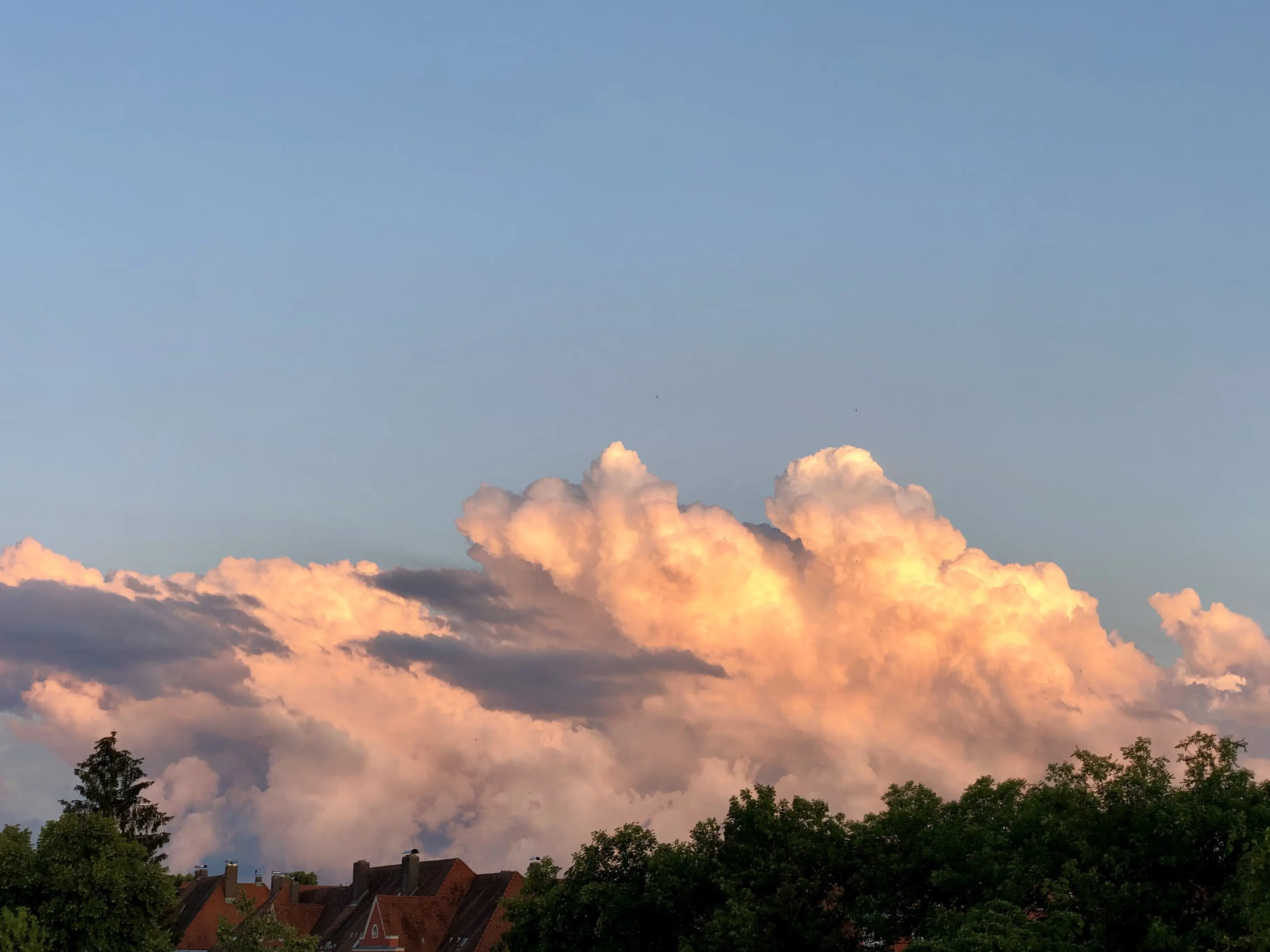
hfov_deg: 33.2
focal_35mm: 58
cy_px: 490
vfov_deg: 25.2
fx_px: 2128
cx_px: 675
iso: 25
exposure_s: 1/120
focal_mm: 6
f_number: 2.4
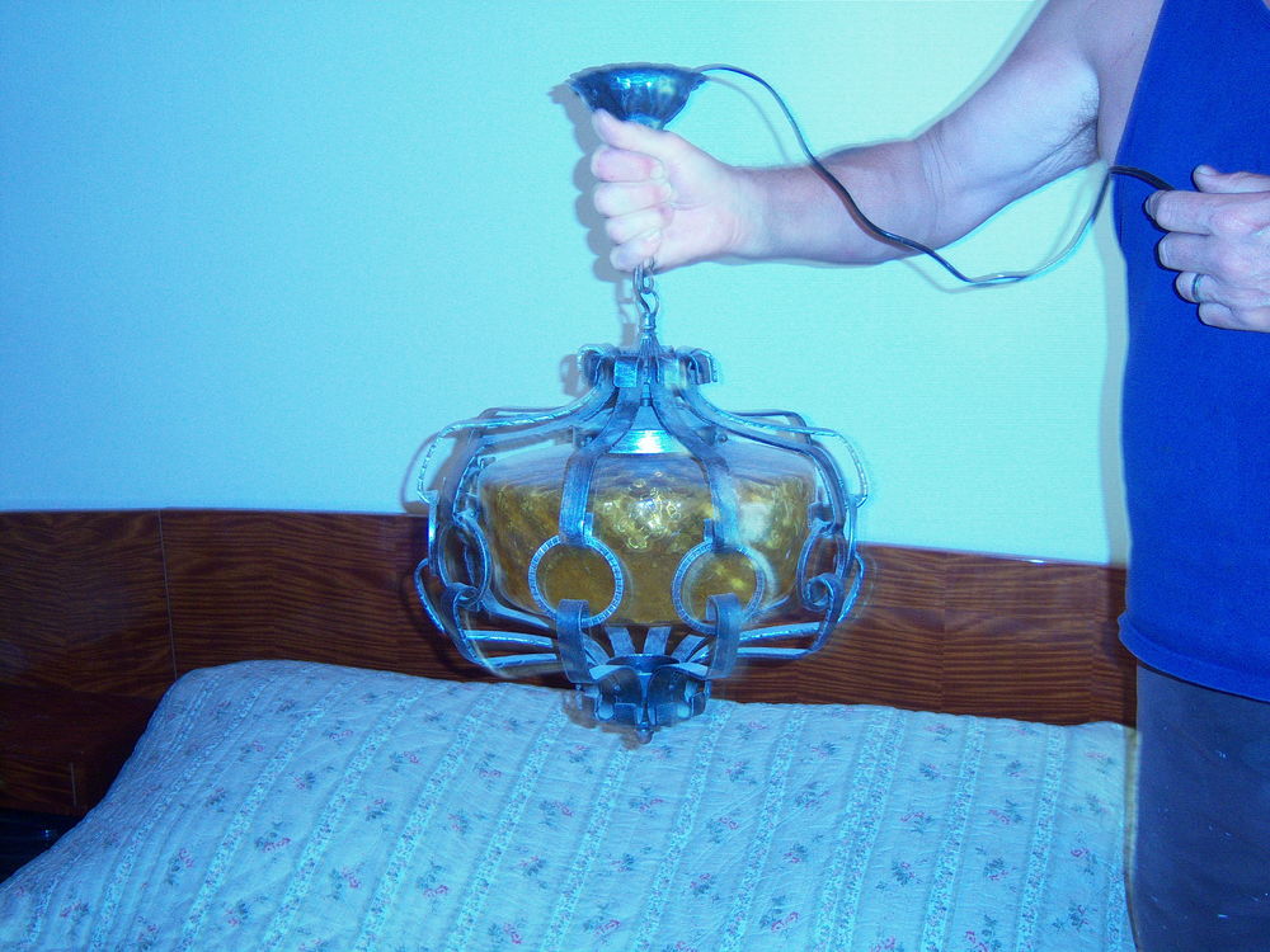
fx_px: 1541
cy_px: 476
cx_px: 635
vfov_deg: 34.3
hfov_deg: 44.8
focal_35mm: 42
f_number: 2.8
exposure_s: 1/60
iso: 160
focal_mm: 8.9
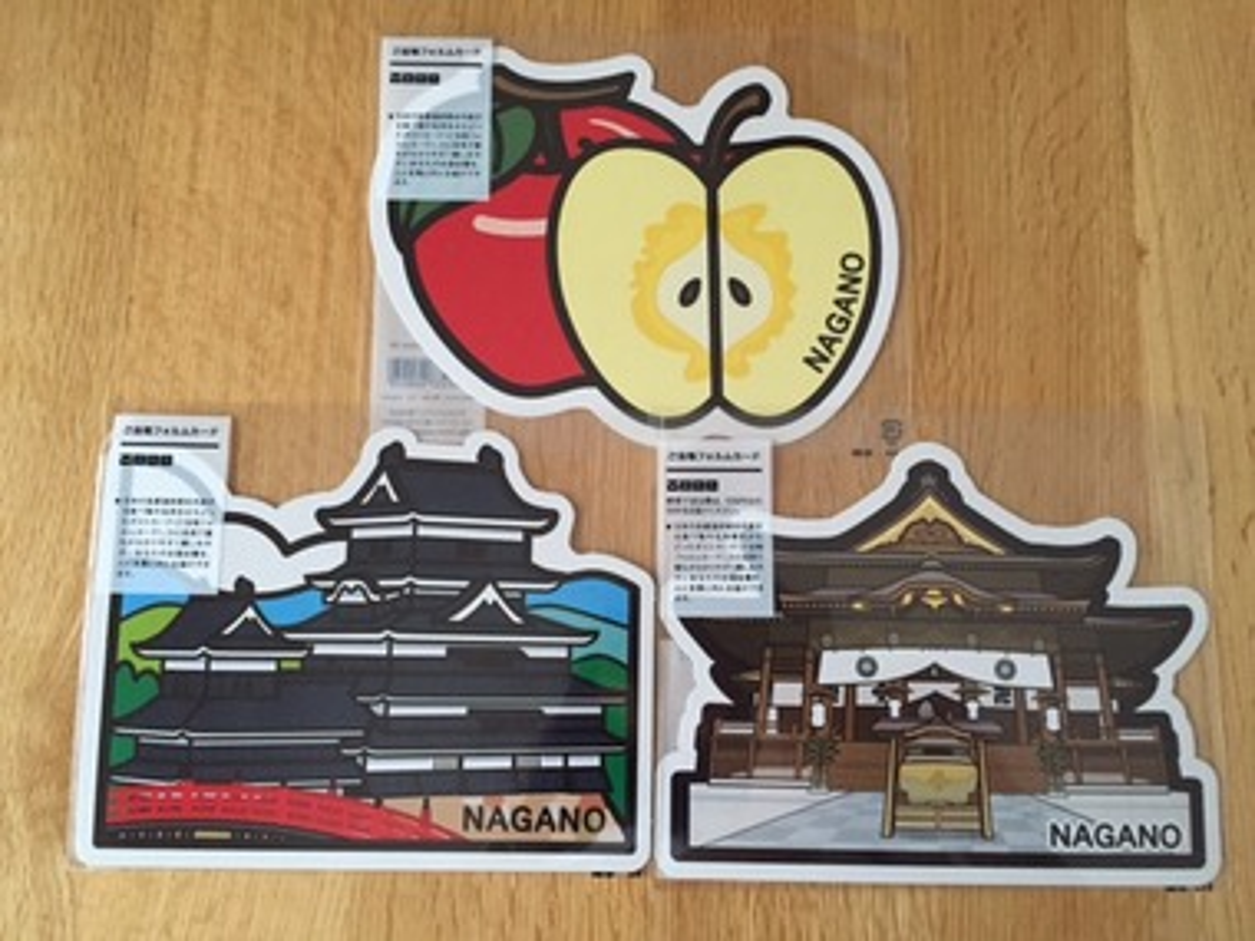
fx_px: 1051
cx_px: 628
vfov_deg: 48.2
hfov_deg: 61.7
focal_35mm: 29
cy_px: 470
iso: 250
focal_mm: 4.15
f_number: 2.2
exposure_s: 1/30
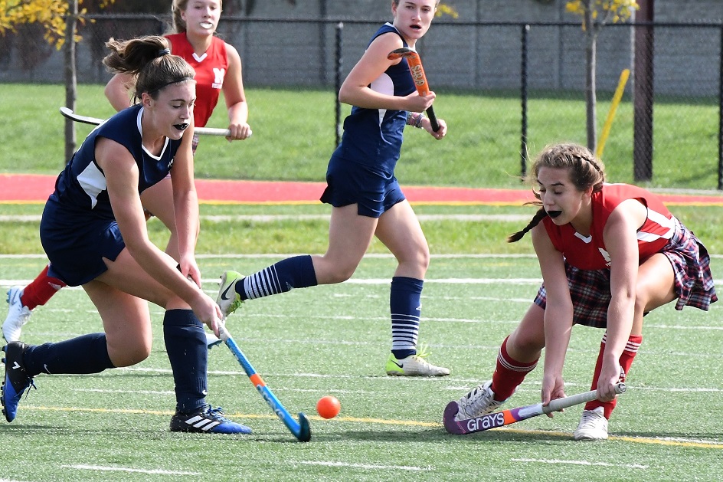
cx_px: 362
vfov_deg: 4.6
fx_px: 6024
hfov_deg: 6.9
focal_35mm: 300
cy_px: 241
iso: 1600
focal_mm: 200
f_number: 11
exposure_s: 1/1000
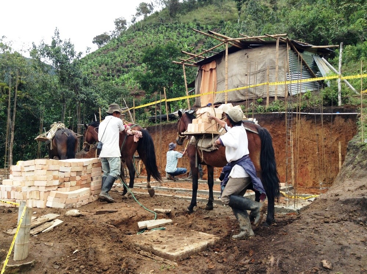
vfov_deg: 42.8
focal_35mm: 33
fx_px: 349
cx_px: 184
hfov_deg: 55.4
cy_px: 137
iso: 32
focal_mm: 3.3
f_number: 2.4
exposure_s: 1/371
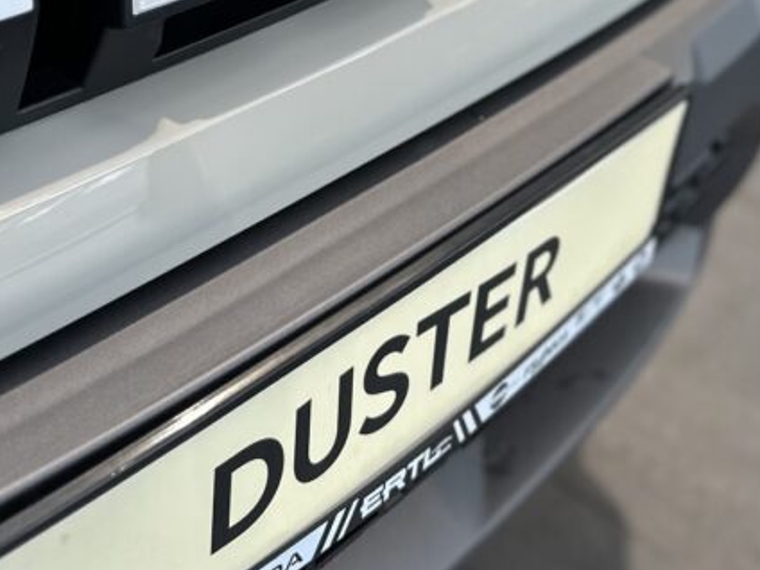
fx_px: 1273
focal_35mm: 58
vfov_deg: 23.4
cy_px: -86
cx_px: 224
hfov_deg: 32.8
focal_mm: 6.86
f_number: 1.78
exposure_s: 1/98
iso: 80
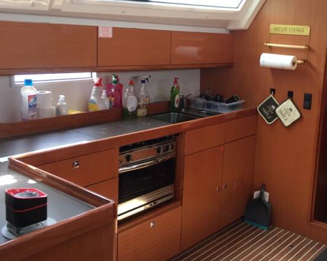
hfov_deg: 43.2
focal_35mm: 42
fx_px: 406
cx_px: 217
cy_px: 106
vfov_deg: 35.6
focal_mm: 4.15
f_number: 2.2
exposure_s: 1/33
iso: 40
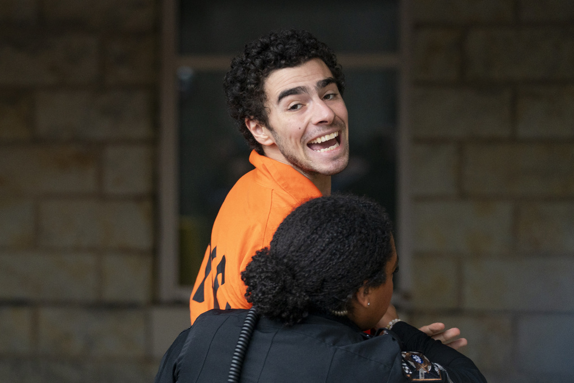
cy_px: 192
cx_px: 287
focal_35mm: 134
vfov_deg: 10.2
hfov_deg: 15.3
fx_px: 2137
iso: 2000
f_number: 3.5
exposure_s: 1/1000
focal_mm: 134
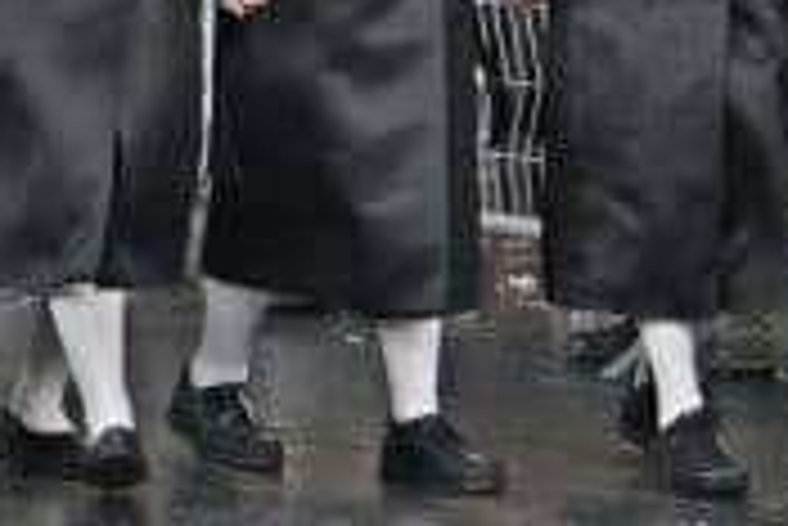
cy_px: -456
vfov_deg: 3.3
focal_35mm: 410
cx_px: -1306
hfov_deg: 4.9
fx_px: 8982
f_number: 2.8
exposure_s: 1/320
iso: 500
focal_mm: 70
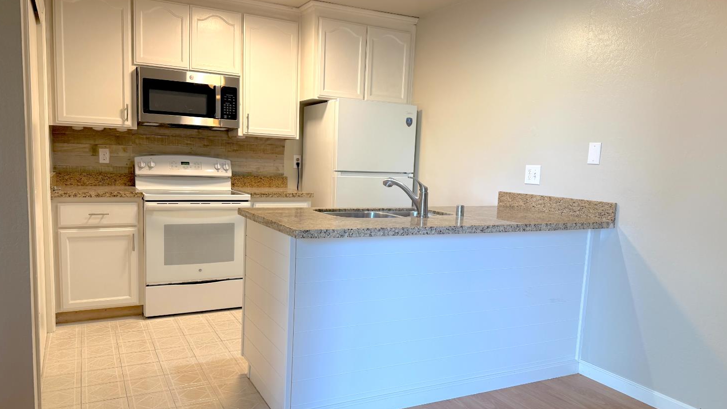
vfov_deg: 42.9
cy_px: 219
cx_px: 354
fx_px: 520
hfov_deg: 69.9
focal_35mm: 27
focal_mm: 6.76
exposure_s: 1/120
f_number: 1.78
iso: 125
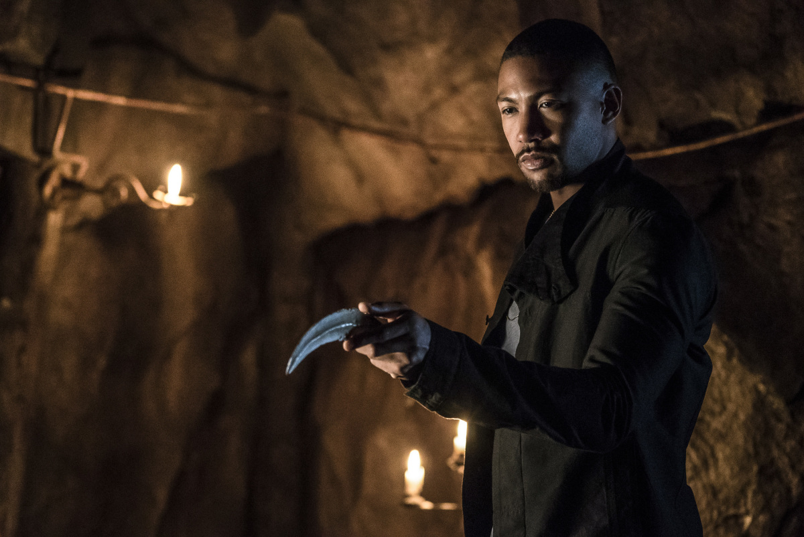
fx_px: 2436
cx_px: 402
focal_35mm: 109
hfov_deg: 18.7
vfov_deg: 12.6
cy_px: 268
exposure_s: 1/60
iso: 10000
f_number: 4
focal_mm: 109
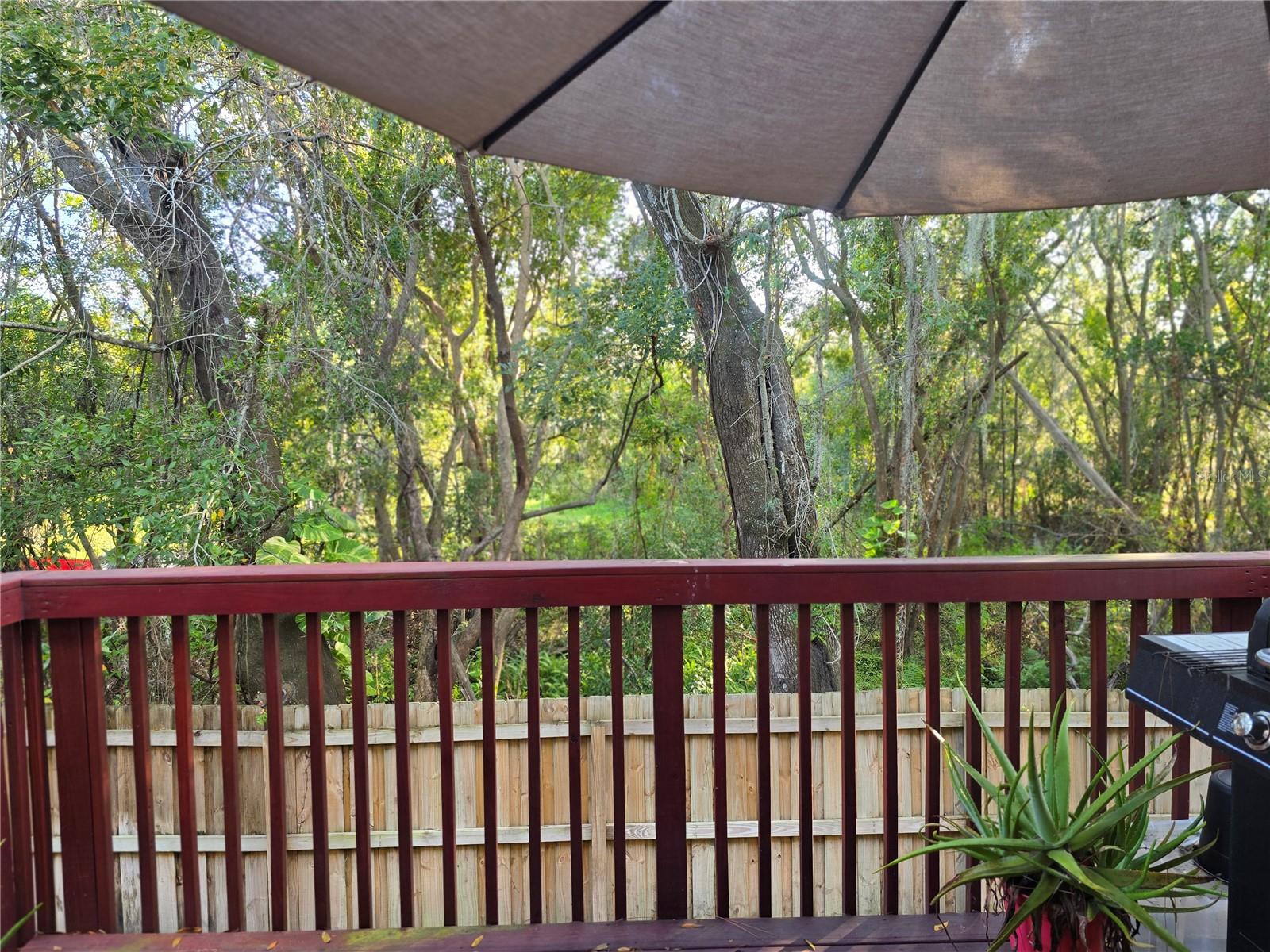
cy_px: 476
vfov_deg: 58.9
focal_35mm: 23
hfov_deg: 73.9
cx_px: 635
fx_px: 844
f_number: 1.7
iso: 64
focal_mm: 6.3
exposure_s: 1/120
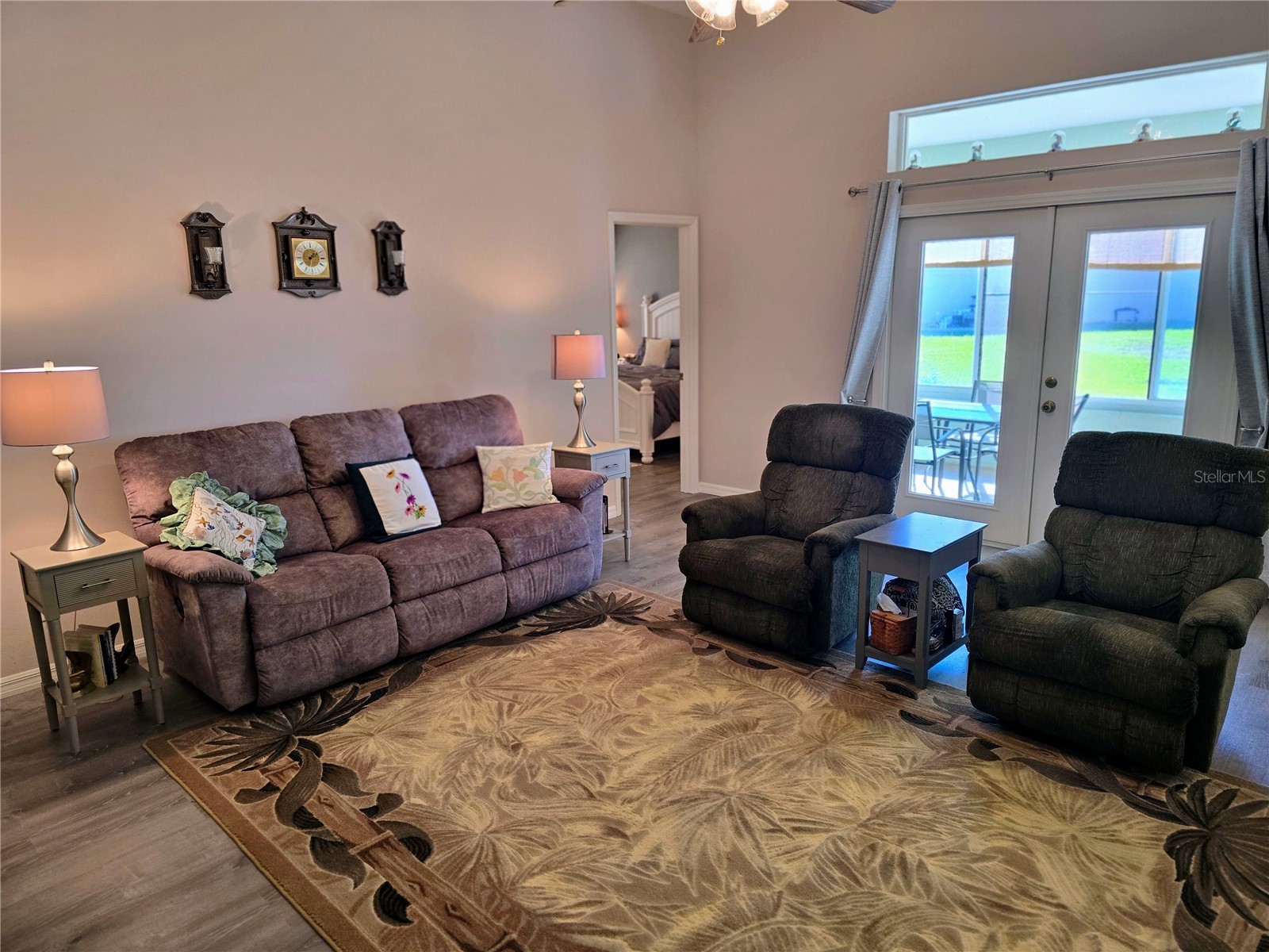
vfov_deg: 58.9
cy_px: 476
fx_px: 843
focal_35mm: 23
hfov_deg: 73.9
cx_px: 634
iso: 125
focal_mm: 6.3
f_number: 1.7
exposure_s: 1/120
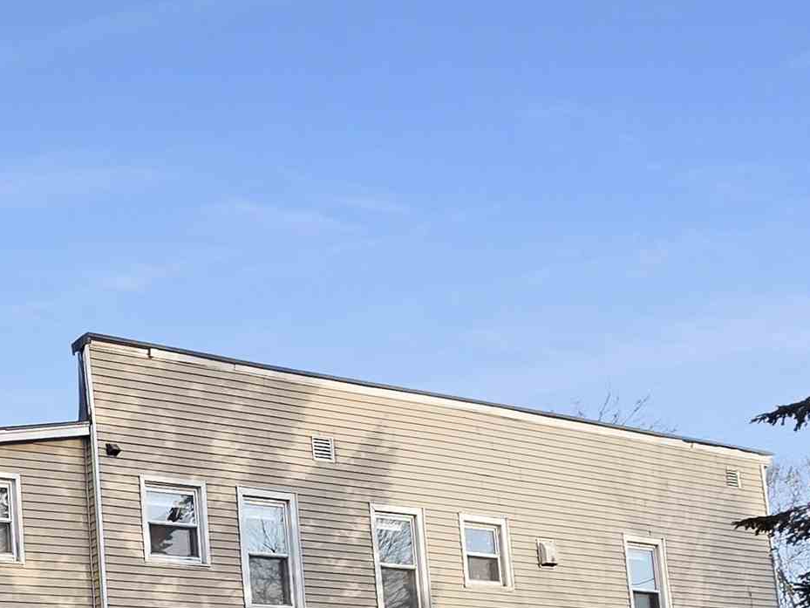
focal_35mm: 43
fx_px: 1006
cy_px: 752
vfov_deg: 28.6
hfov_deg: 31.0
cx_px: -309
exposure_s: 1/519
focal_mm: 2.2
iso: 50
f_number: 2.2
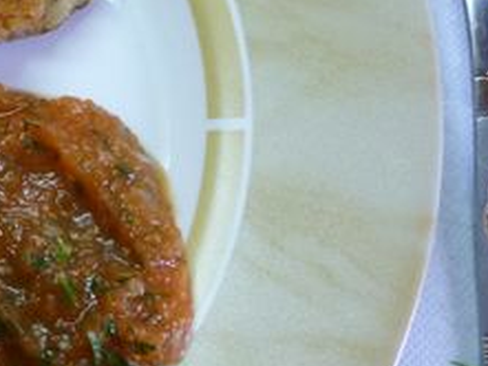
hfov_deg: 18.8
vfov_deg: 15.2
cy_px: 128
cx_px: -144
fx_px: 1368
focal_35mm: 97
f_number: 2.8
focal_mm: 5.5
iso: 250
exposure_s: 1/30
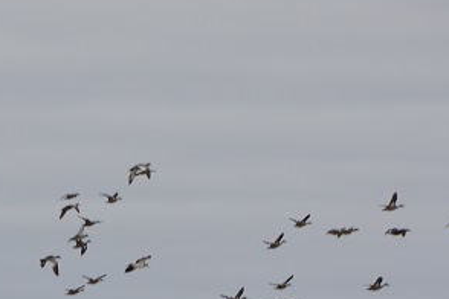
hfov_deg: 2.7
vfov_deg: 1.8
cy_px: 311
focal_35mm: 765
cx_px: 63
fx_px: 9541
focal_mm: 200
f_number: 8
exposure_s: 1/500
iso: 200
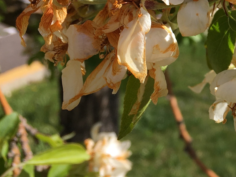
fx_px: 511
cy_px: 1
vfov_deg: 19.1
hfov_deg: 24.1
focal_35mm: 75
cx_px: 268
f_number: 2.2
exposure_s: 1/1261
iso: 25
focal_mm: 4.15
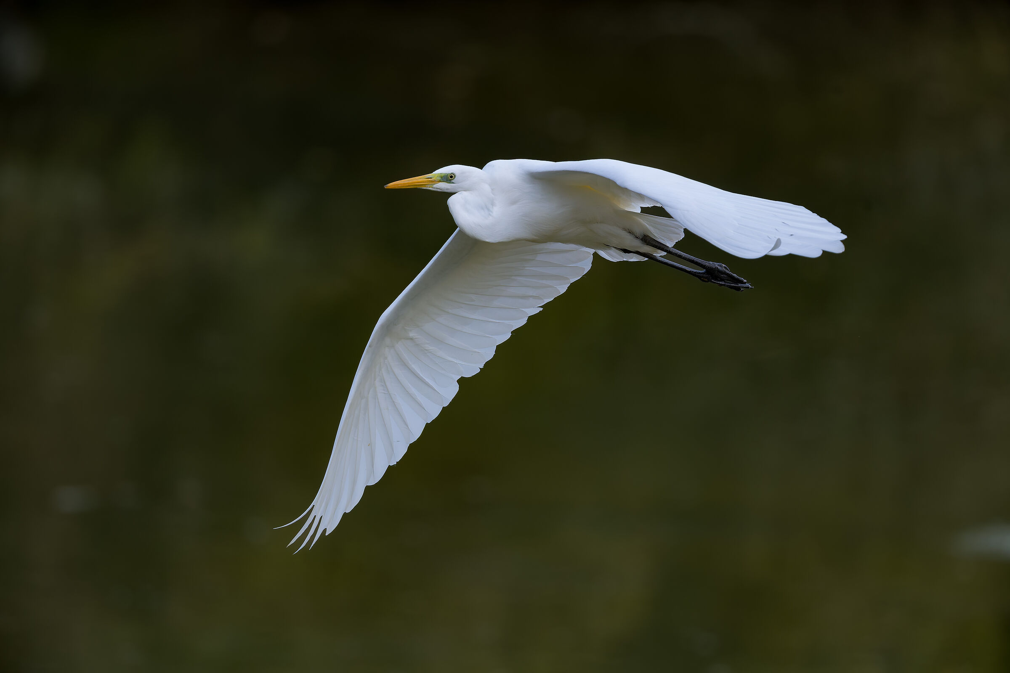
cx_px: 505
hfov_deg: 2.9
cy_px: 336
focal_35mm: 700
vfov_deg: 2.0
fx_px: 19637
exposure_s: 1/3200
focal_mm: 700
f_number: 5.6
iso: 1600
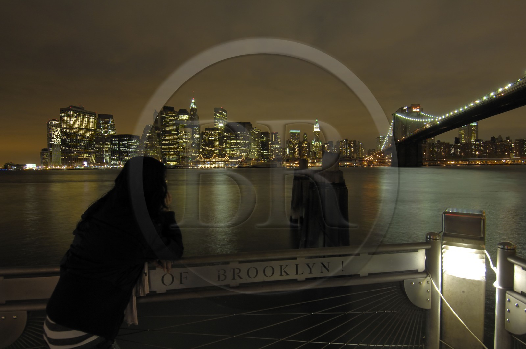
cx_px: 263
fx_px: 263
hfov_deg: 90.1
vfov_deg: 67.2
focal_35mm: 18
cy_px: 174
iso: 100
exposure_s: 5
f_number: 8
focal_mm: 12
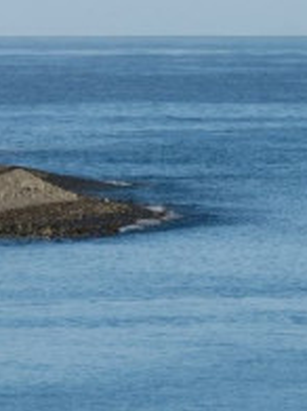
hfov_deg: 2.5
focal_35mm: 579
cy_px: -91
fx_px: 6854
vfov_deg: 3.4
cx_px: 839
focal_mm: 98
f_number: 8
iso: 100
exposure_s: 1/400
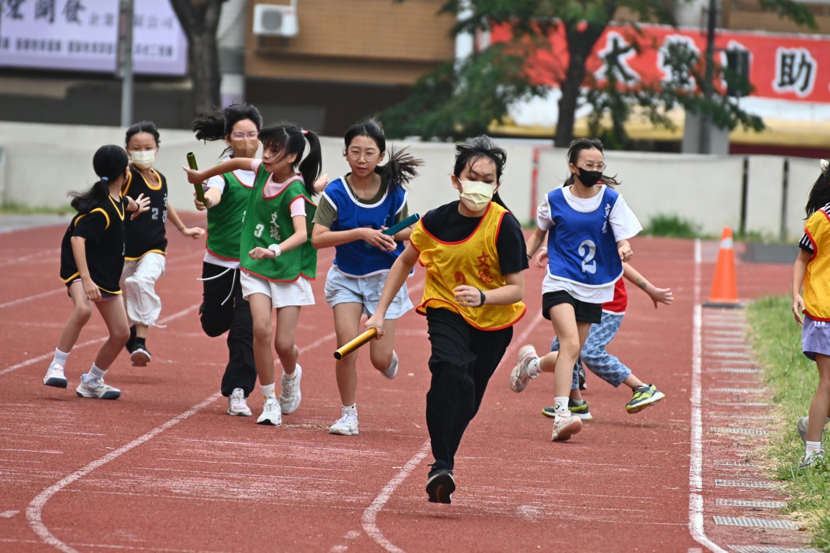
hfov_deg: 6.2
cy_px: 276
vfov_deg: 4.2
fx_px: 7606
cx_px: 415
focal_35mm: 330
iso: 720
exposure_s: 1/1000
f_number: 5.3
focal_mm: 220
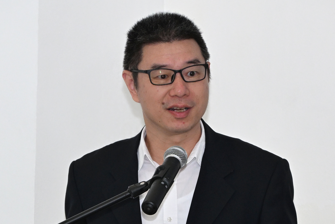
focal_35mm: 165
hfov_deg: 12.5
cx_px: 168
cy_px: 112
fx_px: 1535
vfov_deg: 8.3
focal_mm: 110
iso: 1600
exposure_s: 1/125
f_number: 6
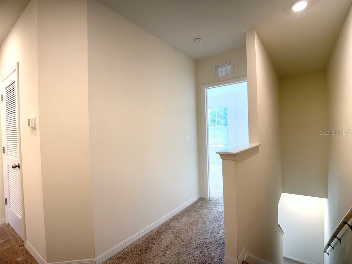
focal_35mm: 24
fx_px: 244
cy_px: 132
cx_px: 176
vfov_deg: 56.8
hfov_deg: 71.6
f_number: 1.78
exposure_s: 1/194
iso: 125
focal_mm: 6.76
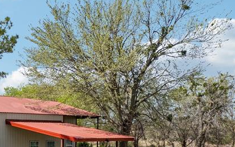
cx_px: -33
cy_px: 129
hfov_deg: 31.5
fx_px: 359
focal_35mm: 56
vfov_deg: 22.6
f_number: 2.8
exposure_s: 1/1600
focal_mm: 8.4
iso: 110
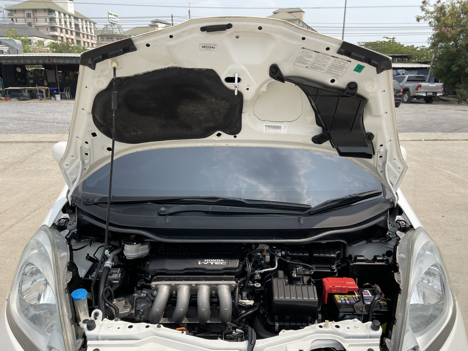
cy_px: 176
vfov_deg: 53.1
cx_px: 234
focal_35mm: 26
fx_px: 352
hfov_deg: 67.3
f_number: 1.6
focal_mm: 5.1
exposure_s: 1/2660
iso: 32
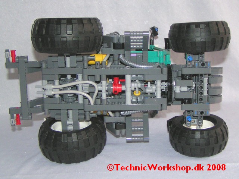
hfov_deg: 49.0
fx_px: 262
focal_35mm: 38
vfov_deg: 37.7
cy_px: 90
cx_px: 120
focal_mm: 5.8
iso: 200
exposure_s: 1/40
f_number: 2.8
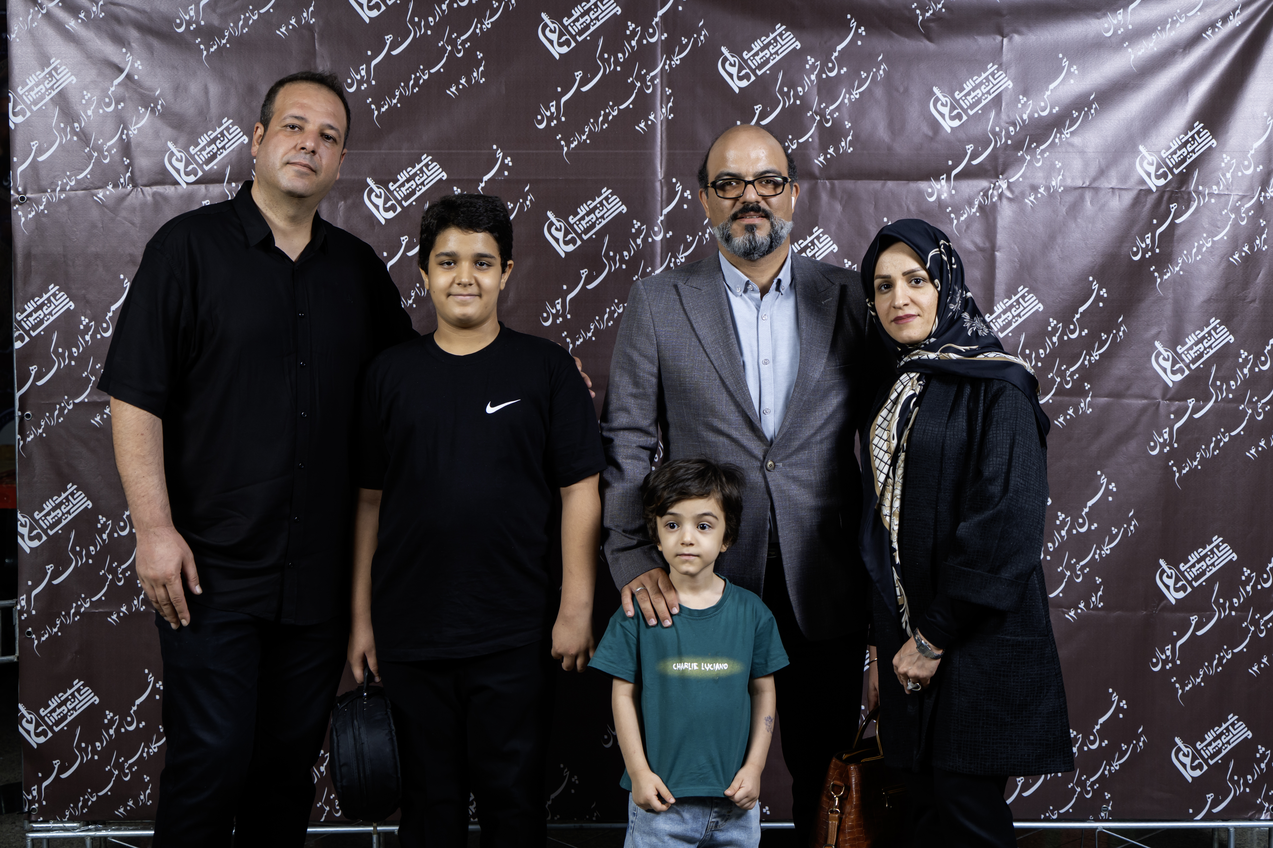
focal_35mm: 55
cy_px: 424
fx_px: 1945
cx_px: 636
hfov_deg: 36.2
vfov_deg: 24.6
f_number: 4
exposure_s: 1/125
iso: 320
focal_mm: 55
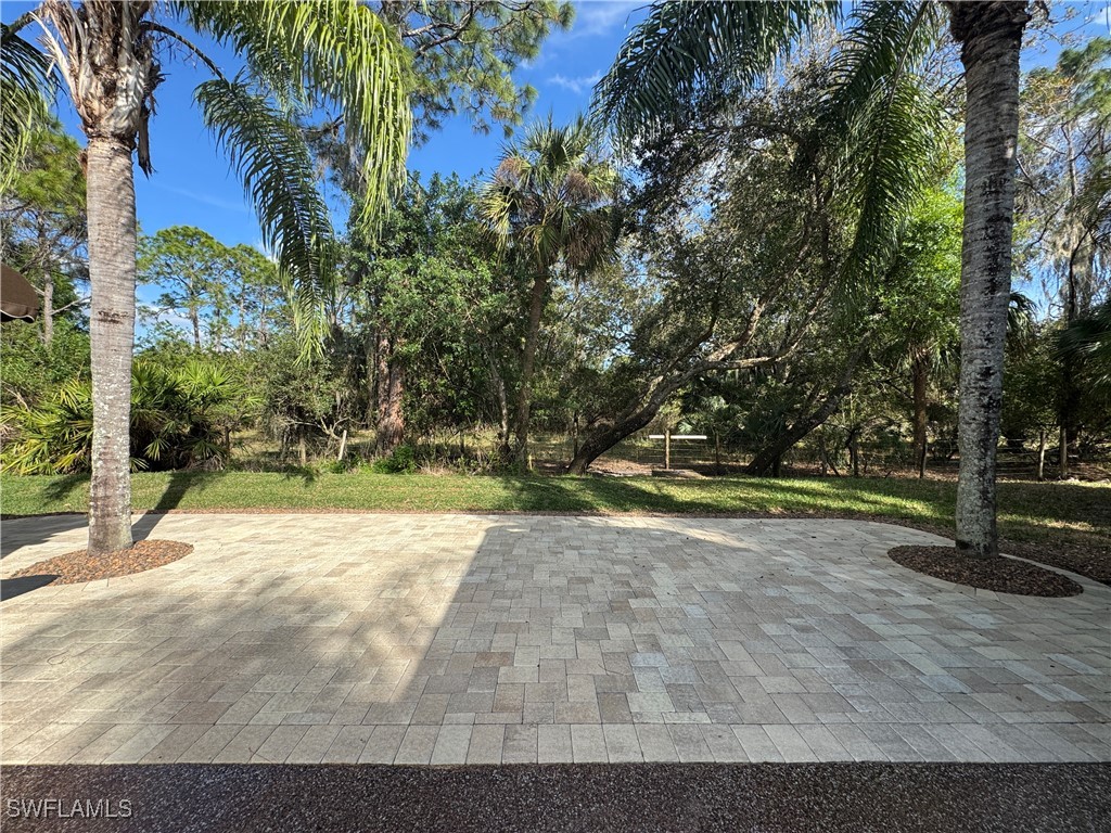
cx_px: 556
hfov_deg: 102.1
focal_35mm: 14
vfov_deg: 85.7
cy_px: 416
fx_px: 449
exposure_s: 1/625
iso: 50
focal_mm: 2.22
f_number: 2.2
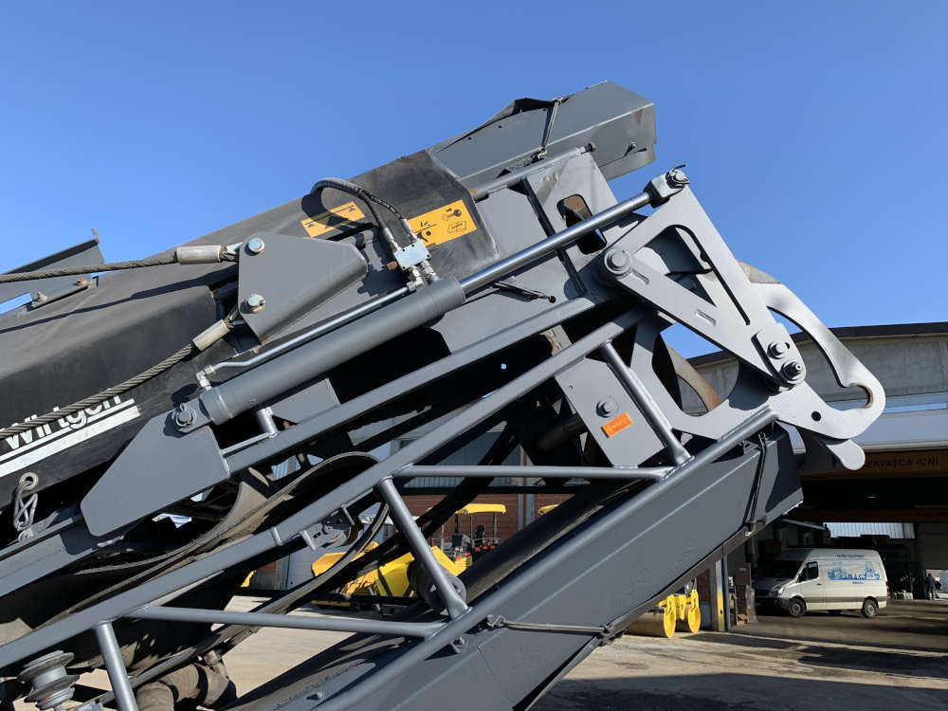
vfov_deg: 53.1
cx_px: 474
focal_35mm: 26
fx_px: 712
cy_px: 356
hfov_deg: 67.3
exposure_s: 1/1111
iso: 25
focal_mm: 4.25
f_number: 1.8
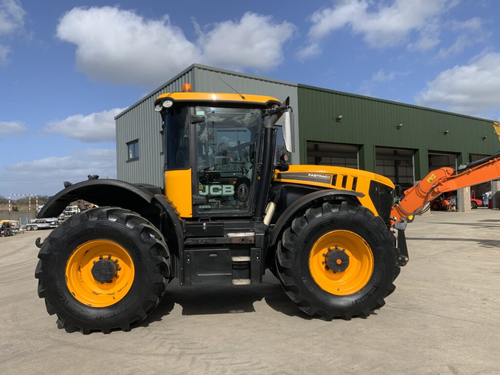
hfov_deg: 61.7
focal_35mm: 29
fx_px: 419
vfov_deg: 48.2
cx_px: 250
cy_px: 188
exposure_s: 1/2427
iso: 16
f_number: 1.8
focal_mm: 3
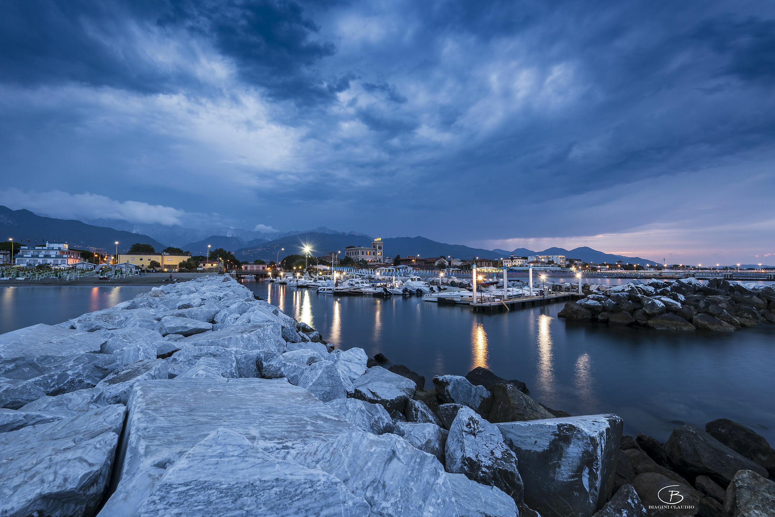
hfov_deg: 96.7
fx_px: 345
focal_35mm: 16
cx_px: 388
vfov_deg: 73.8
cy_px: 258
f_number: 14
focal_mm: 16
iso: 100
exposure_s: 20
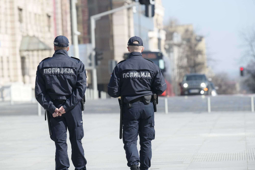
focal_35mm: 200
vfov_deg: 6.9
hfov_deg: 10.3
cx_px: 128
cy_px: 85
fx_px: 1416
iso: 320
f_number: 5
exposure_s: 1/1250
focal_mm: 200
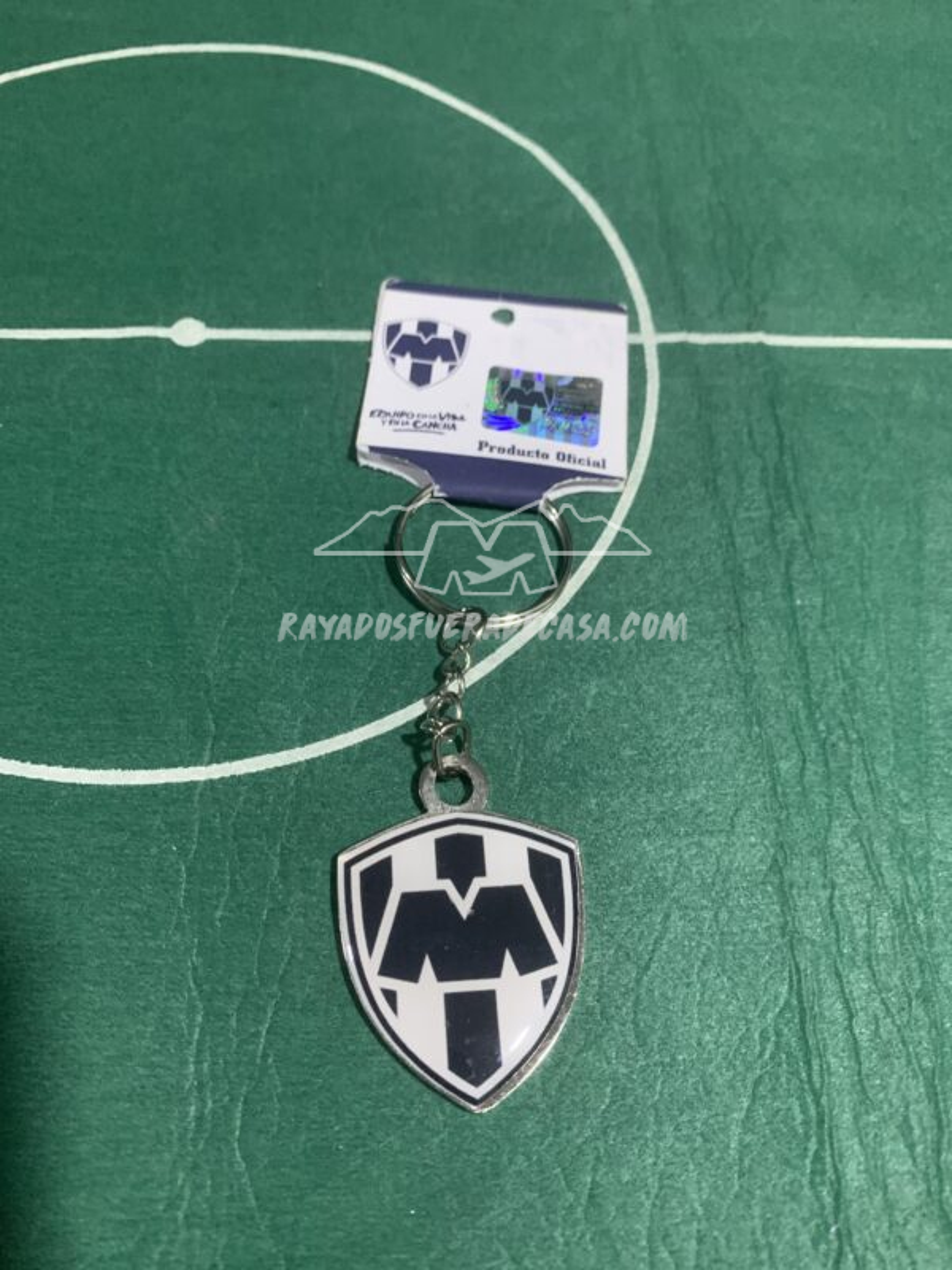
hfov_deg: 53.1
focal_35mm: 26
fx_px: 953
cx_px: 476
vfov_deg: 67.3
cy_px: 635
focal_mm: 4.25
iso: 400
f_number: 1.8
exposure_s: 1/35
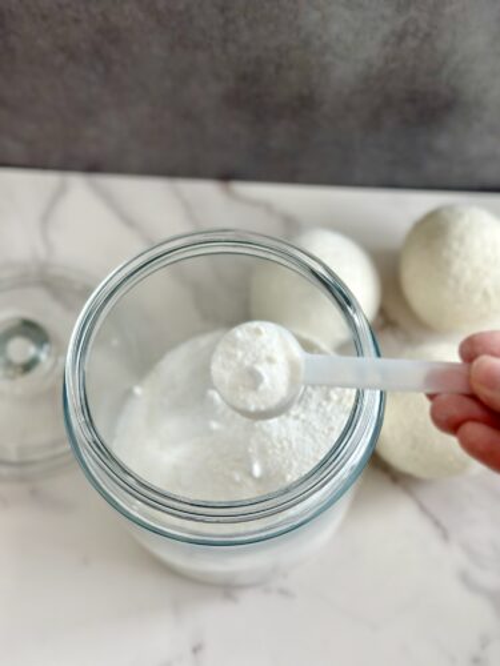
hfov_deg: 30.3
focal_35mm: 48
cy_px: 333
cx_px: 250
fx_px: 924
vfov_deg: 39.7
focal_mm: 6.86
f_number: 1.78
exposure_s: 1/125
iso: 100
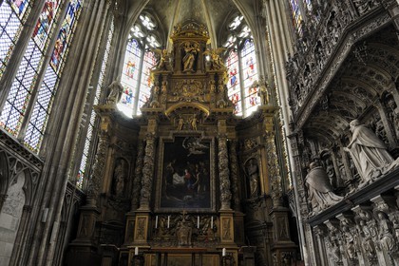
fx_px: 266
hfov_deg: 73.7
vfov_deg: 53.1
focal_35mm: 24
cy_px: 133
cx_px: 200
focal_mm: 24
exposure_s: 1
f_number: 7.1
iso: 200
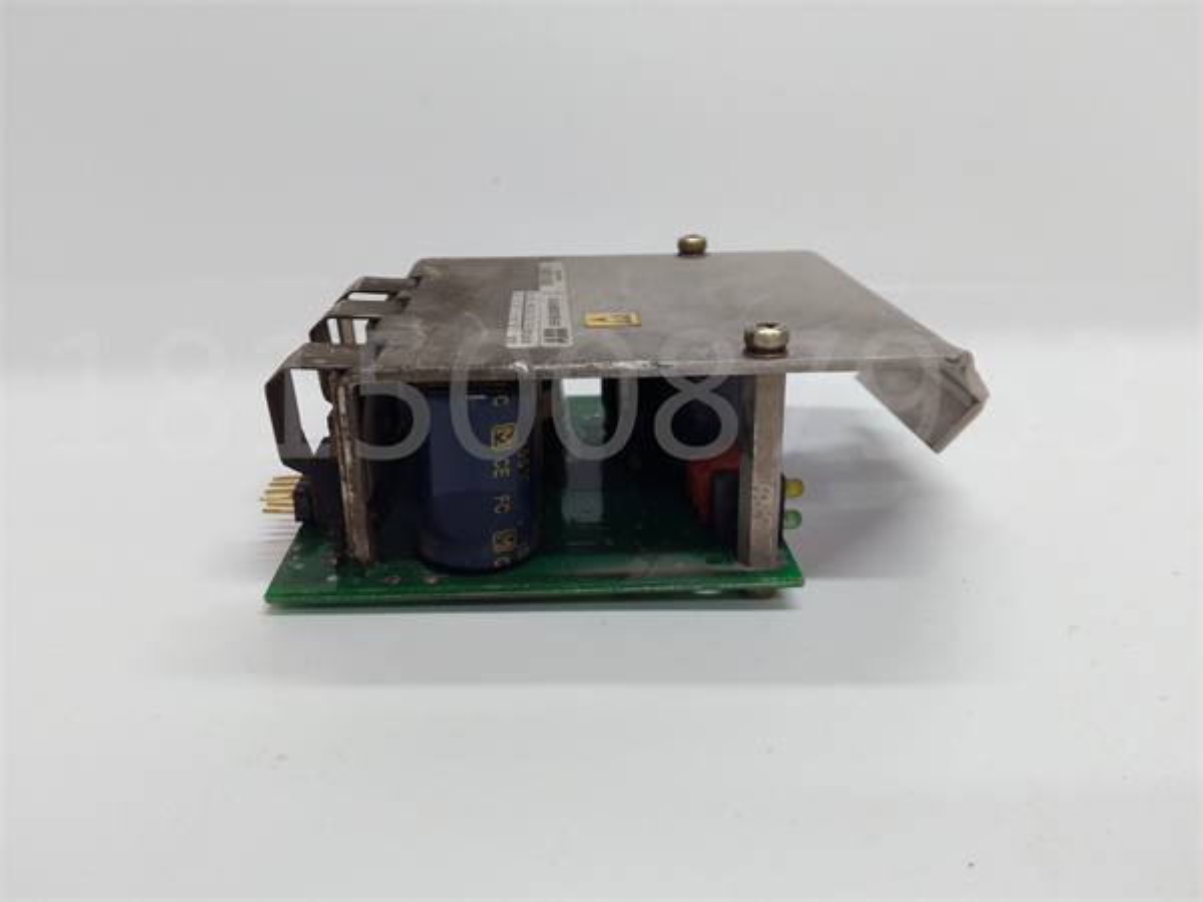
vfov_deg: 51.4
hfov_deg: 65.3
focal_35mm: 27
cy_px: 451
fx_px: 938
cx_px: 602
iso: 120
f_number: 2
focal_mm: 3.79
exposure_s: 1/33
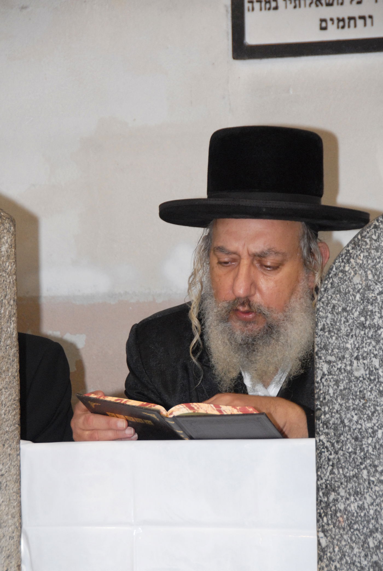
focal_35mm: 180
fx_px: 2864
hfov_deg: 7.7
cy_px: 286
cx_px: 192
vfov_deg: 11.4
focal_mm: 120
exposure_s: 1/60
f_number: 7.1
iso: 800
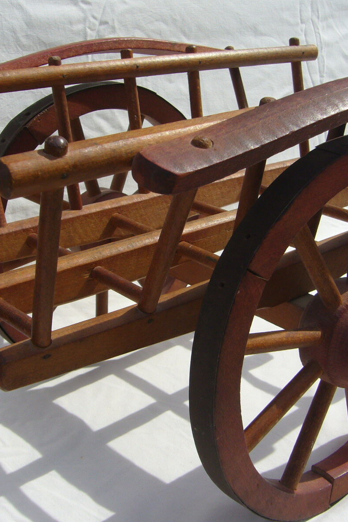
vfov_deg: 40.4
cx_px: 180
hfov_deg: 27.5
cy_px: 262
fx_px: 711
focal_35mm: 49
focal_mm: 5.8
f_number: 5.6
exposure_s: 1/400
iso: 80
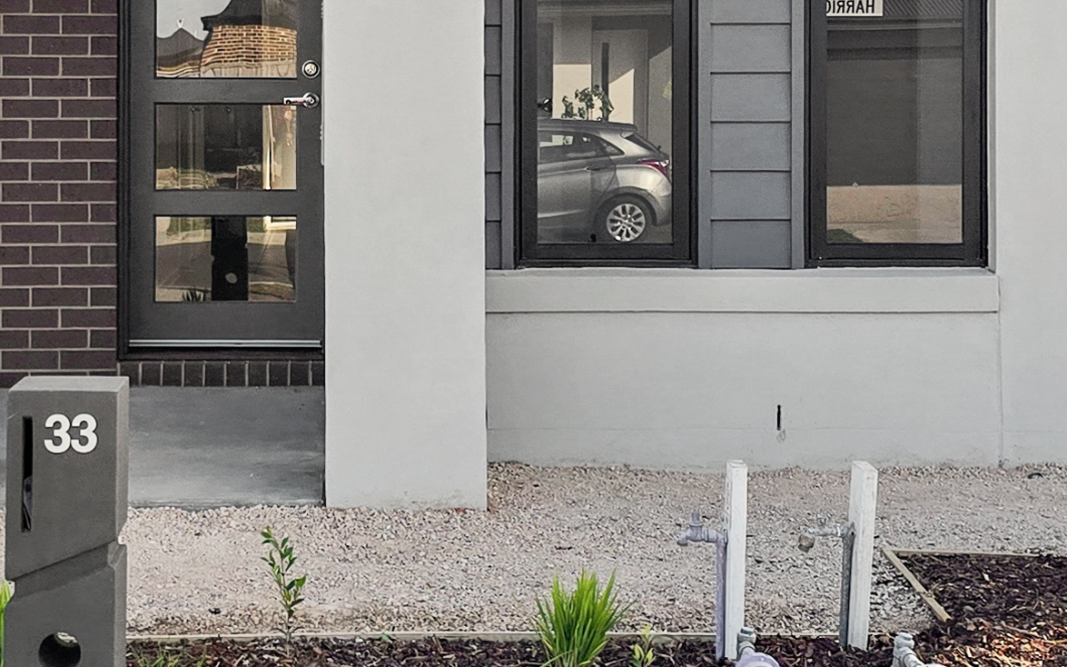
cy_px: 135
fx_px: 2413
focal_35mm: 83
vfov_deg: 15.6
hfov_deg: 24.7
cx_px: 306
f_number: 1.7
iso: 12
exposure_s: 1/1000
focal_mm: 6.3
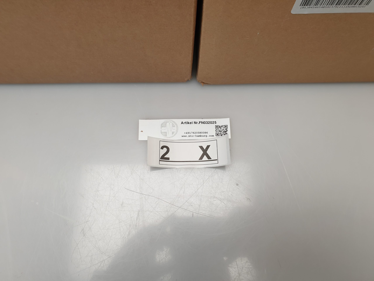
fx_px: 281
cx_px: 187
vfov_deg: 53.1
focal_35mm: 26
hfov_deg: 67.3
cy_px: 140
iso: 64
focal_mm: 4.3
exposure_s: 1/50
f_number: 2.4
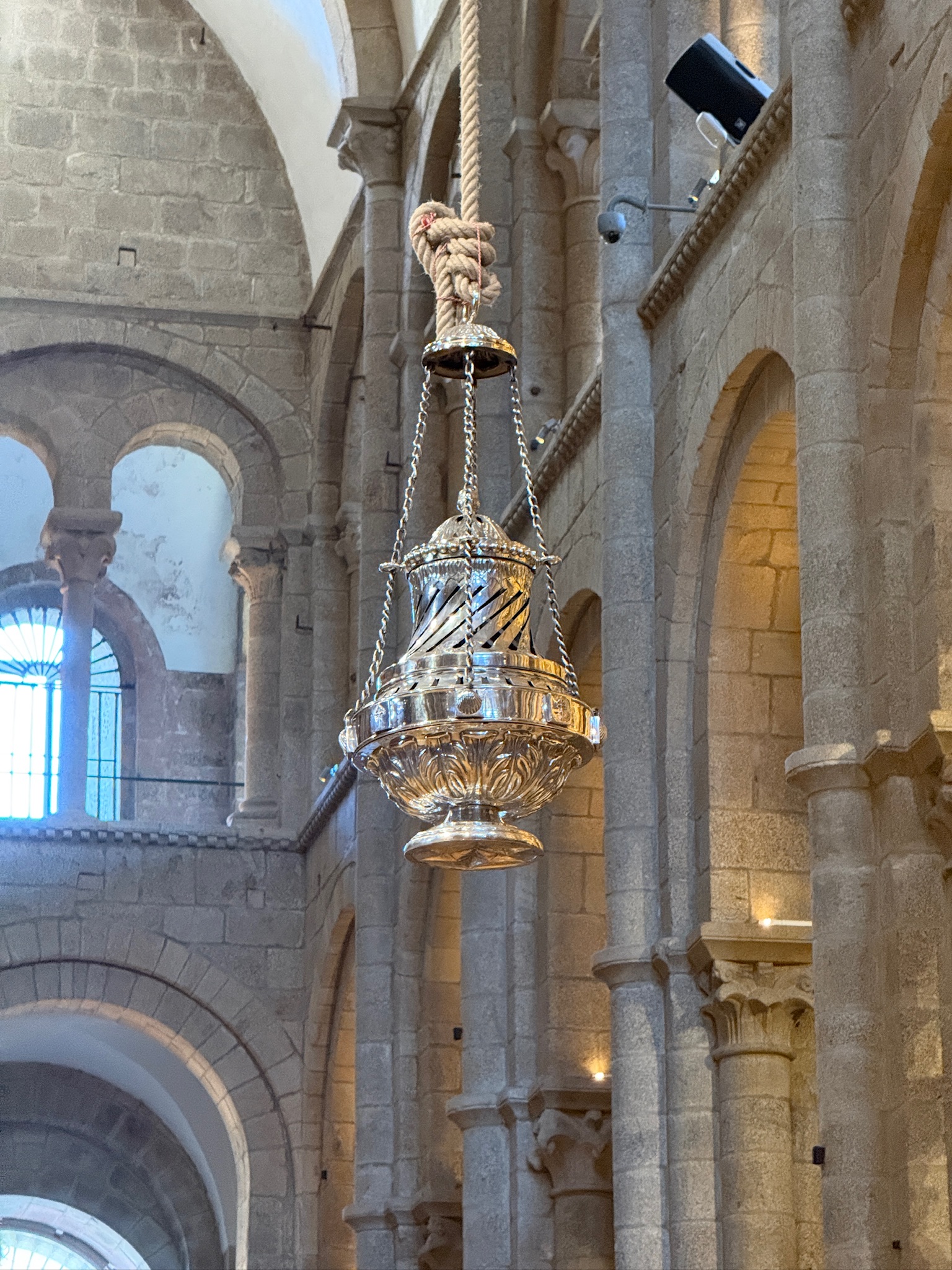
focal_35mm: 120
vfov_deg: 16.4
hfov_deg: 12.3
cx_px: 476
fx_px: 4400
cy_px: 635
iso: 1250
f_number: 2.8
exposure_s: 1/40
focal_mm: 15.66
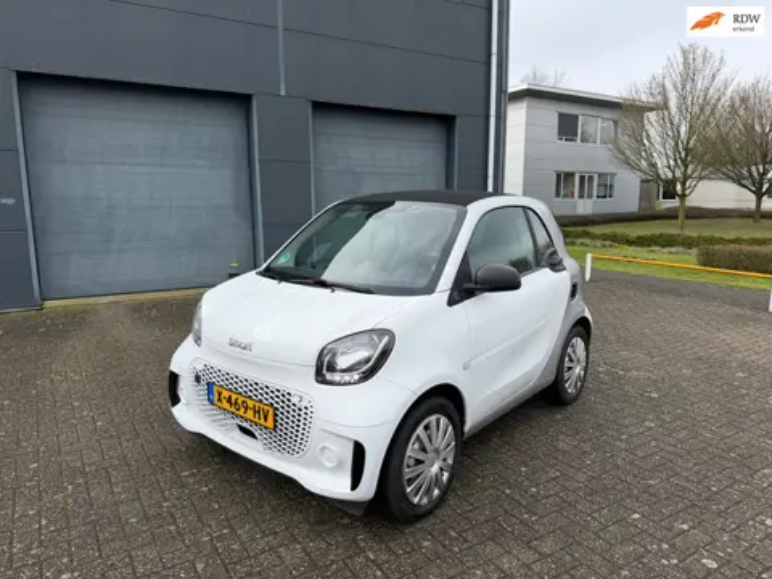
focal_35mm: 24
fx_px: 535
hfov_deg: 71.6
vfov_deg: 56.8
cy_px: 290
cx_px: 386
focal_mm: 6.76
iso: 80
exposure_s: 1/1770
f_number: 1.78
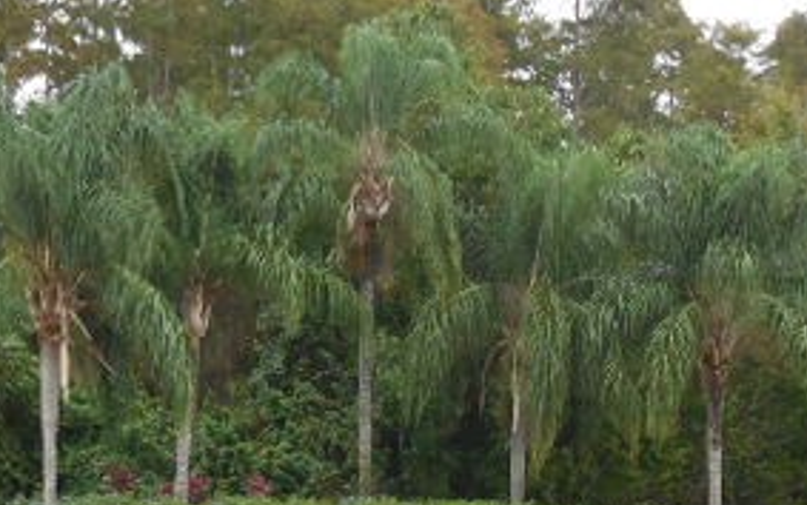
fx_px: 2530
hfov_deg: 18.1
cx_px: 530
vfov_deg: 11.1
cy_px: 633
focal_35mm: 115
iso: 320
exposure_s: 1/250
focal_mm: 8.7
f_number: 4
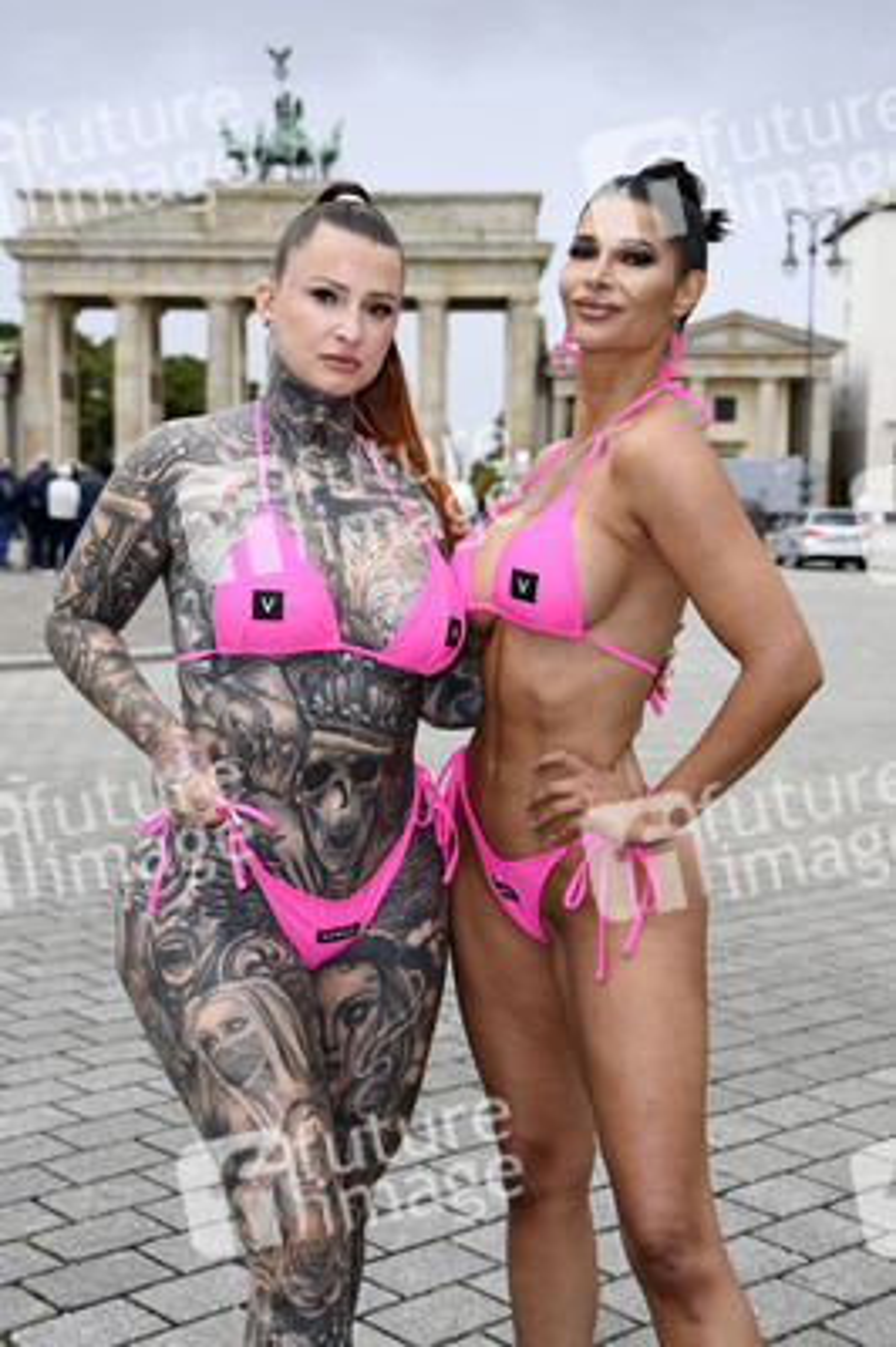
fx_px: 1795
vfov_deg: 41.1
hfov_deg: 28.0
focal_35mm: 48
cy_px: 674
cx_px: 448
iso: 640
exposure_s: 1/160
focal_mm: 48
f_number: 5
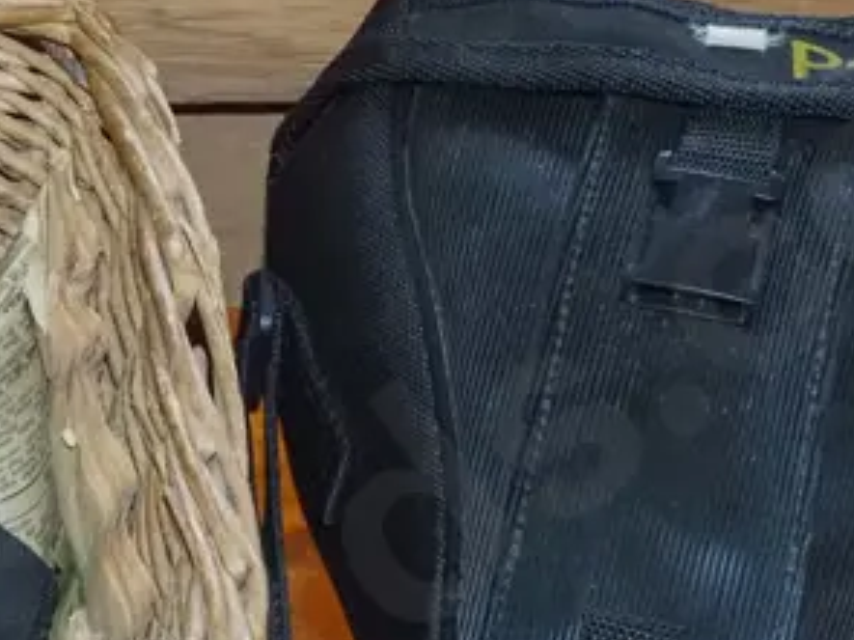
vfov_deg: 12.2
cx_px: 87
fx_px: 2910
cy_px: 788
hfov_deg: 16.5
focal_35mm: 118
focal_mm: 17
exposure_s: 1/160
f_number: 5.6
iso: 2500
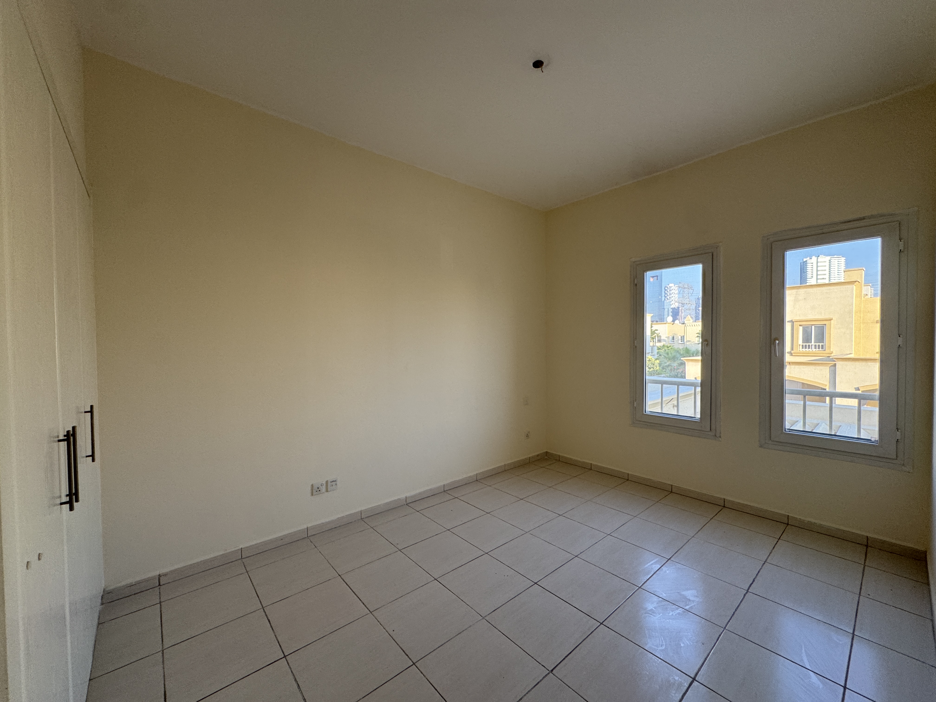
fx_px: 379
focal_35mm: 14
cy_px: 351
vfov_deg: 85.7
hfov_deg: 102.1
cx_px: 468
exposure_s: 1/99
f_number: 2.2
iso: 125
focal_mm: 2.22
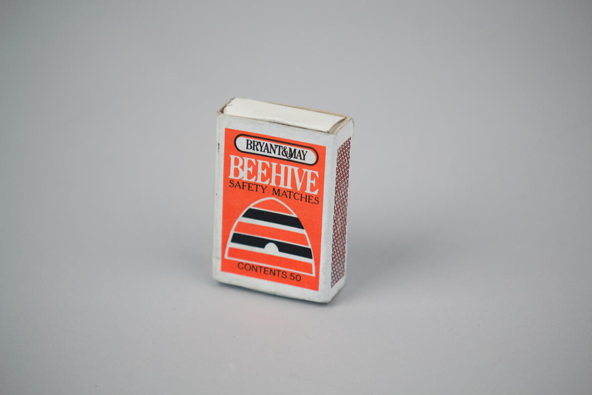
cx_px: 296
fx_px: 2097
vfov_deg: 10.8
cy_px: 198
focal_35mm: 128
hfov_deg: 16.1
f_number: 3.8
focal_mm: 85
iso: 800
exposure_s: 1/30
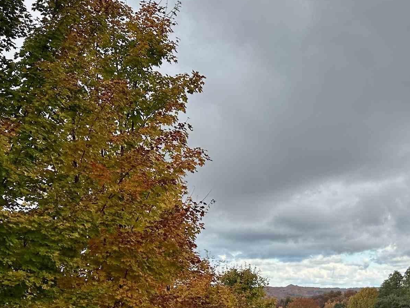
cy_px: 283
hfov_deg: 27.8
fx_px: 734
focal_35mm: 62
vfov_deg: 23.0
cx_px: 479
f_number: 1.78
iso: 80
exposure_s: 1/1664
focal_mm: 6.86
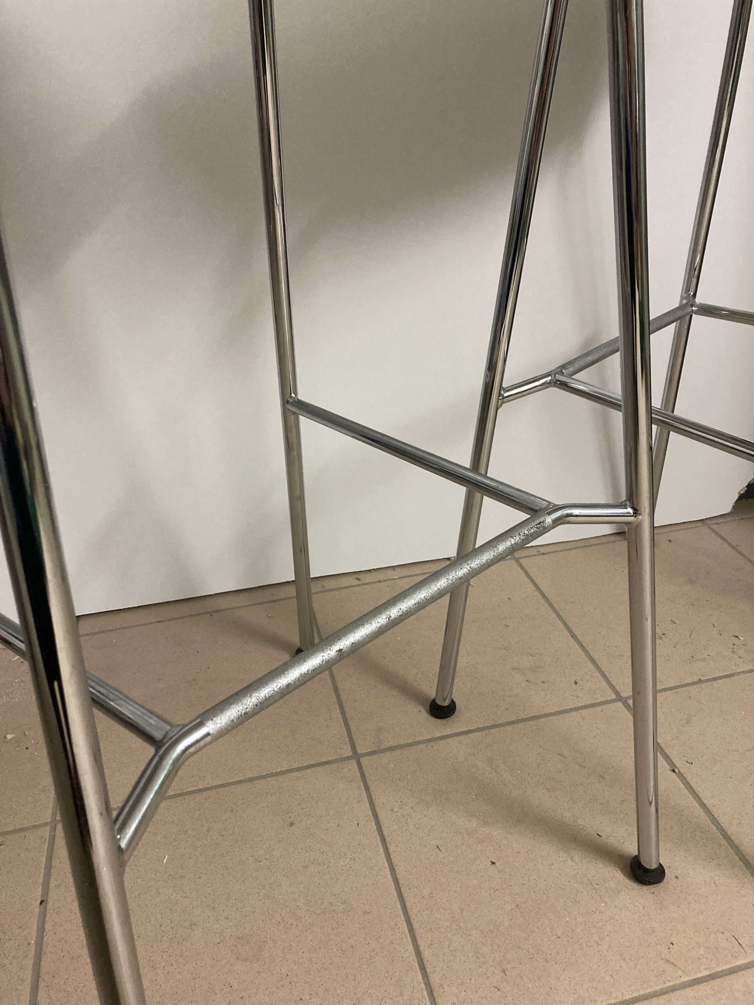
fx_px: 813
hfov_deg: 49.7
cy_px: 502
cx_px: 377
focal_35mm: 28
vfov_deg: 63.4
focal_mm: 3.99
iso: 320
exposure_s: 1/50
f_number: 1.8
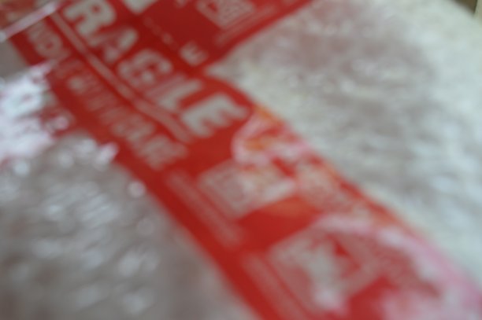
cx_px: 241
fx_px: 482
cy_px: 160
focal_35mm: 36
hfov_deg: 53.2
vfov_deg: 36.8
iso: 280
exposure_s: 1/125
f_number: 5.6
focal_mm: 24
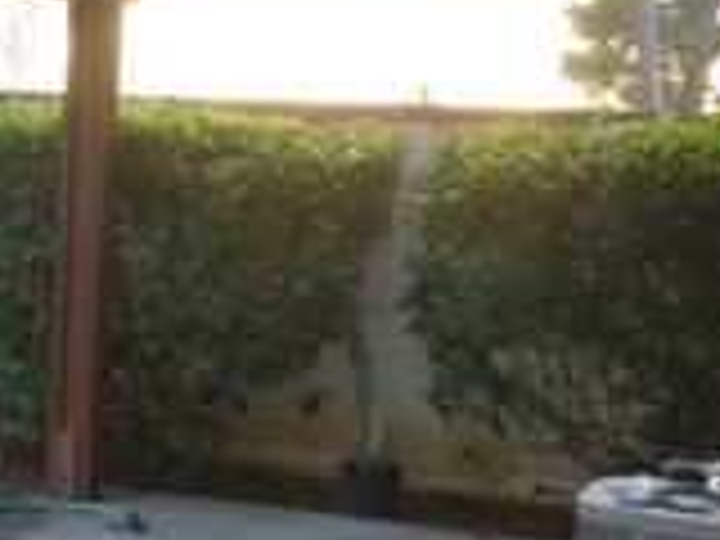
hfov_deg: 18.2
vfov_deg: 15.4
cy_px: 369
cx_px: -364
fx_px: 1997
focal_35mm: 96
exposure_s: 1/60
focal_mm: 4.3
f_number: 3.3
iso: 250
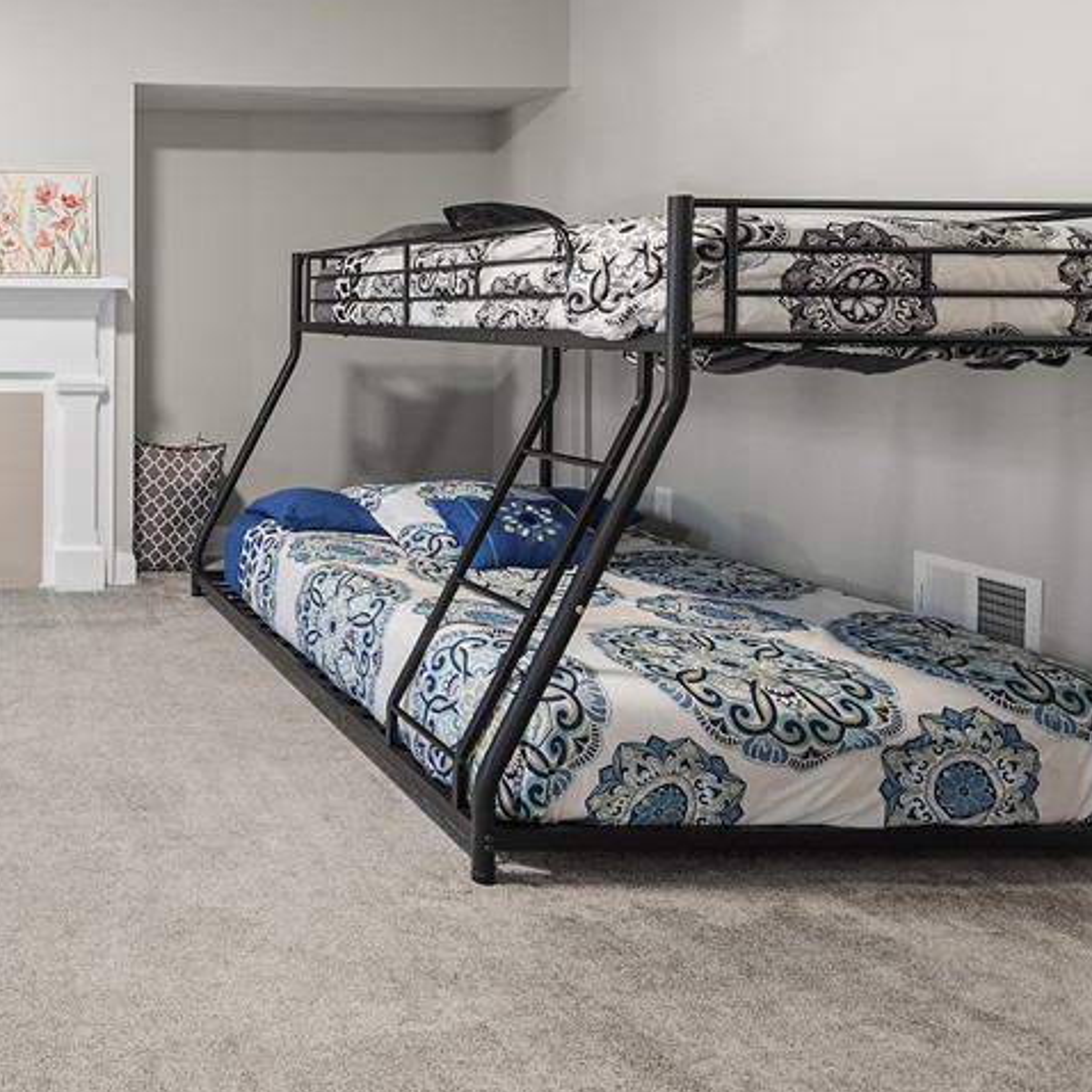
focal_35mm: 27
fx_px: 964
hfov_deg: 46.6
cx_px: -58
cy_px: 308
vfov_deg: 56.9
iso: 400
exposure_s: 1
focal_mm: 14
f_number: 8
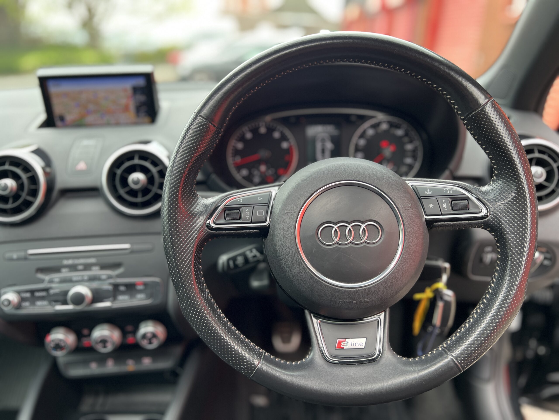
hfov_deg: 67.3
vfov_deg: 53.1
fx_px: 420
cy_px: 210
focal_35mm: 26
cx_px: 280
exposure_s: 1/121
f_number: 1.5
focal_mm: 5.7
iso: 64
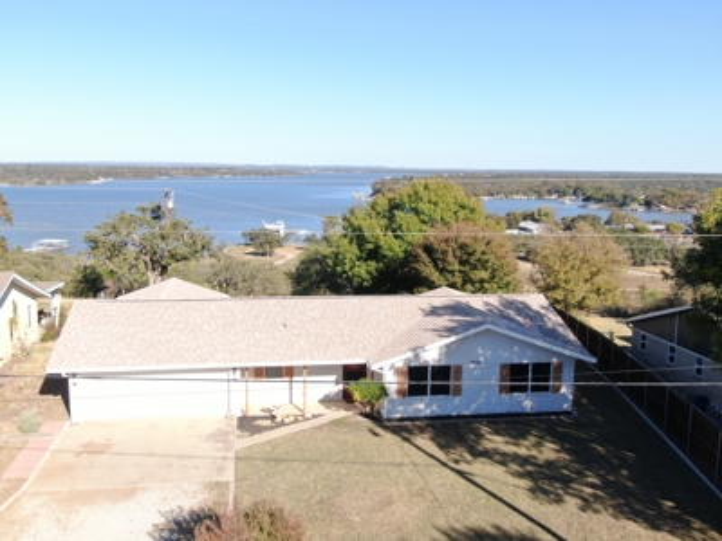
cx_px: 361
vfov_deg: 39.7
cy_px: 270
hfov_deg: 51.4
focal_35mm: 36
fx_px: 751
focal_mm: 6.08
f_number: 3.3
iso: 100
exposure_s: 1/640
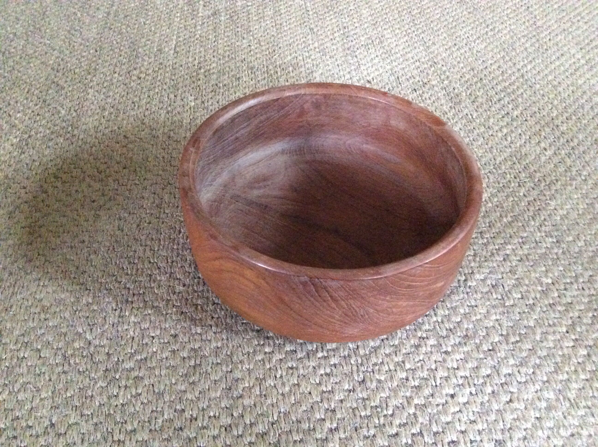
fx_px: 552
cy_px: 224
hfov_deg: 56.9
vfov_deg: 44.1
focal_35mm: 32
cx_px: 299
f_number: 2.4
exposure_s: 1/17
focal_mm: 3.3
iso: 800
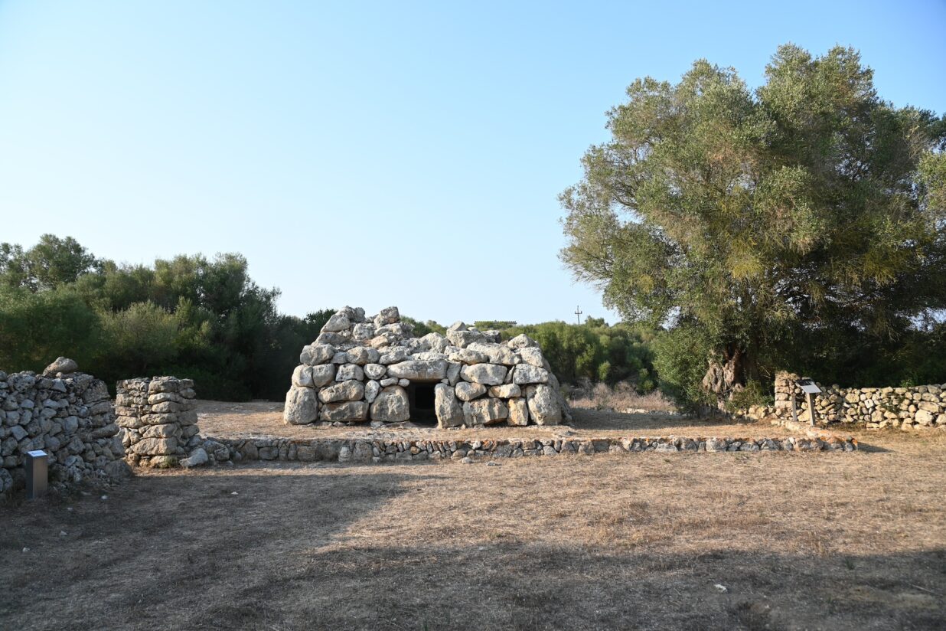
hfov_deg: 73.7
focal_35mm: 24
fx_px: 631
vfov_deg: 53.1
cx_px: 473
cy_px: 316
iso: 100
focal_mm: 24
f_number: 7.1
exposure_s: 1/125
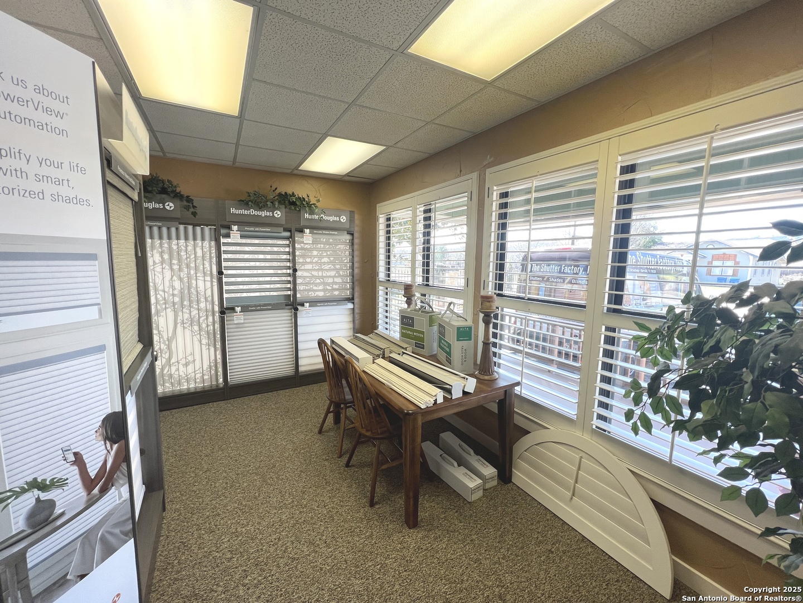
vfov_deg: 89.9
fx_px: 302
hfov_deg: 106.2
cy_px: 302
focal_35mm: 13
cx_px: 402
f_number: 1.8
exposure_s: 1/120
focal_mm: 1.57
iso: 64
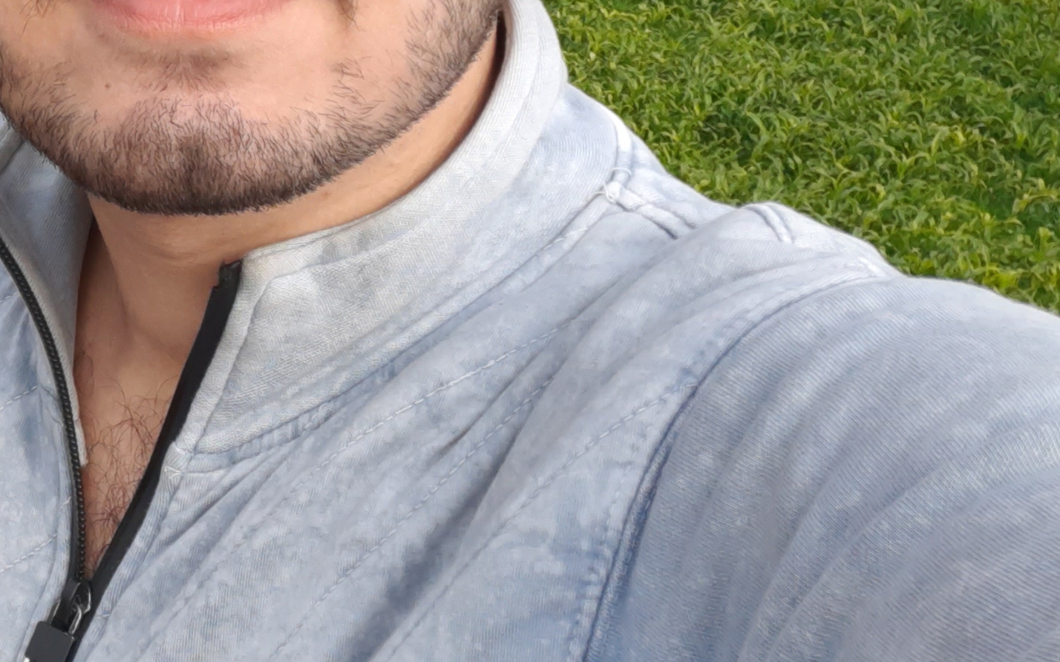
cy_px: 141
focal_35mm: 88
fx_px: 2542
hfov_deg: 21.2
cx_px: -345
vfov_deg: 14.8
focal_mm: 3.4
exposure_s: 1/486
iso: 40
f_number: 2
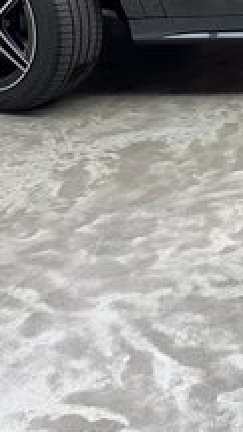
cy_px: 8
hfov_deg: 14.2
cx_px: 414
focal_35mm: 77
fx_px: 882
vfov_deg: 26.2
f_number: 1.78
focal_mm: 6.76
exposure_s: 1/120
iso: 80
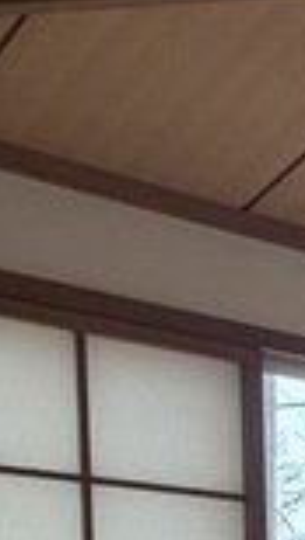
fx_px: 1361
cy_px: 771
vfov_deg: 19.9
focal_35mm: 95
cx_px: 1003
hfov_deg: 9.2
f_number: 2.2
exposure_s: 1/100
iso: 50
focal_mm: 2.2
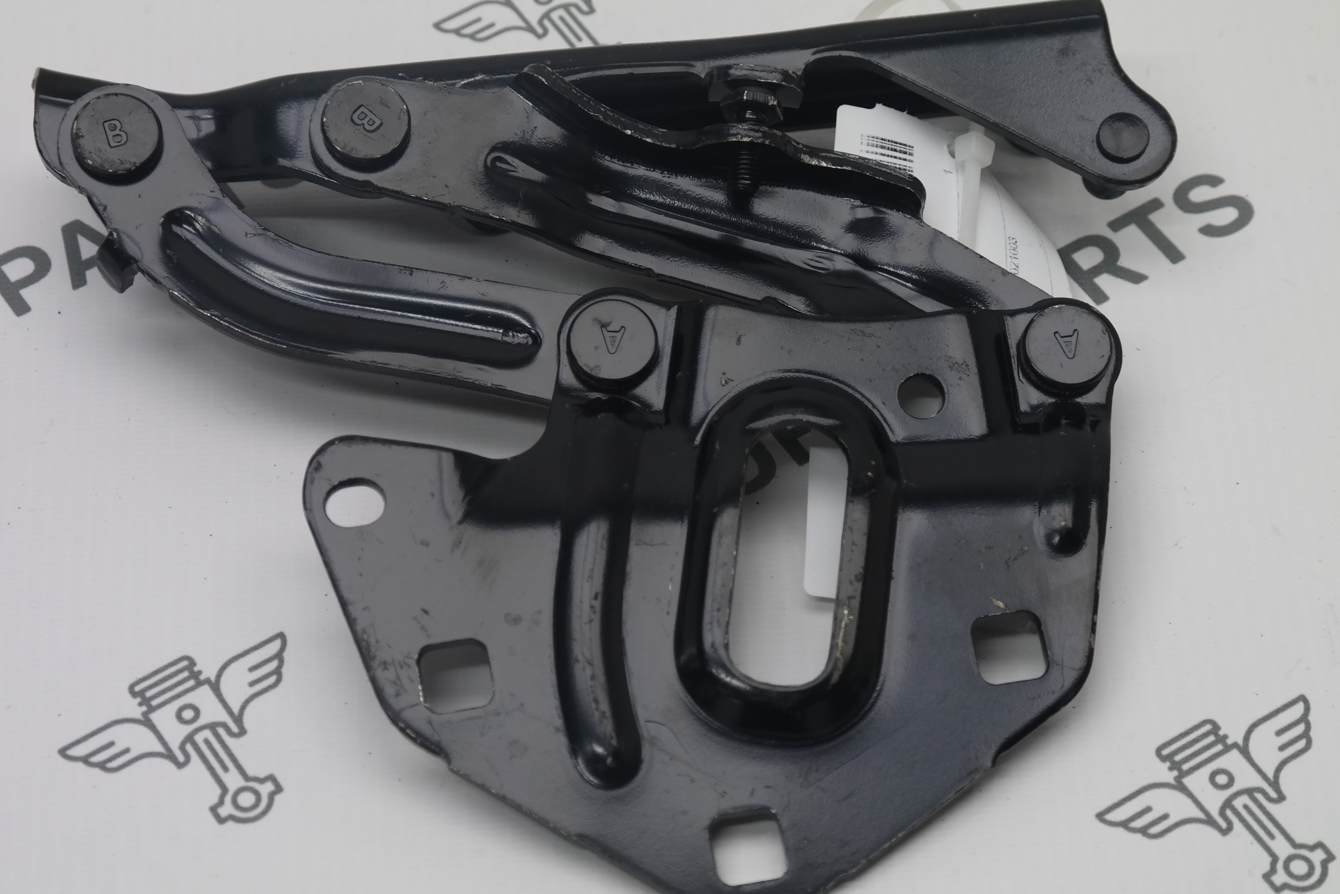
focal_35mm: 114
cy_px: 436
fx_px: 4243
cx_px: 636
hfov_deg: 17.9
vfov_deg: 12.0
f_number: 5.6
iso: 400
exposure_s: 1/80
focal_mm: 55
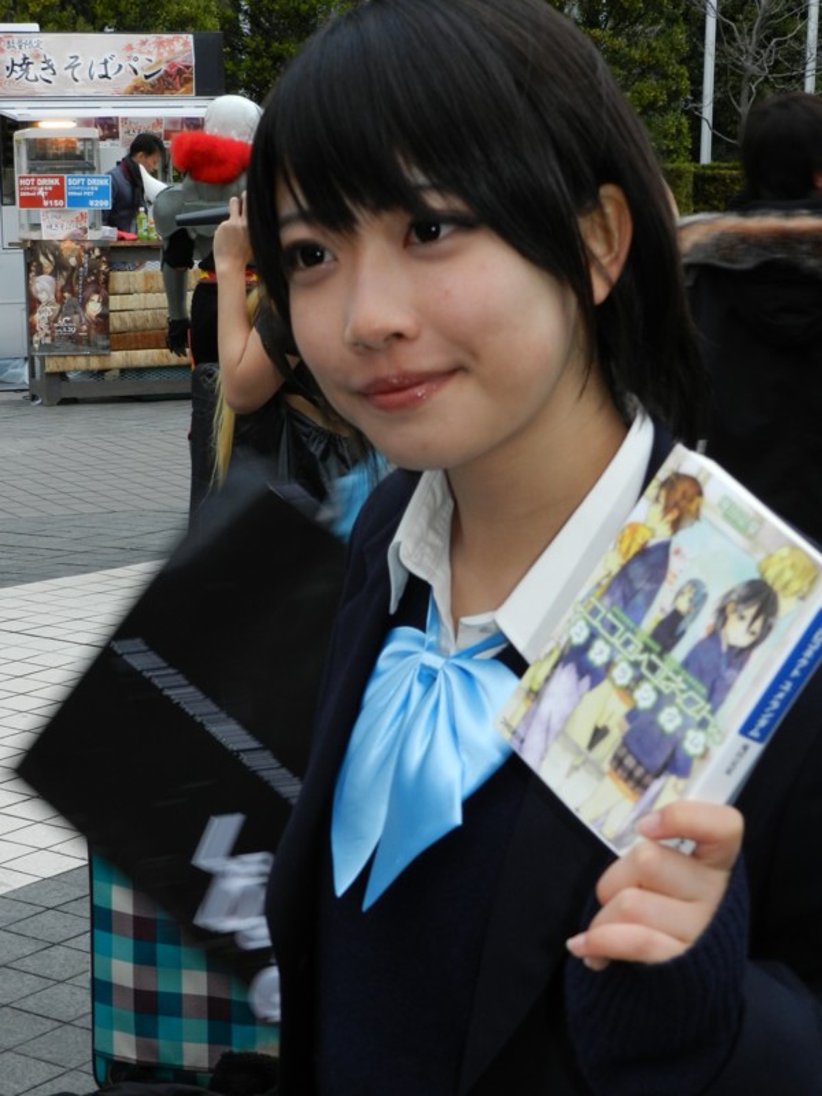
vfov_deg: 28.6
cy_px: 548
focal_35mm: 68
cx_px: 411
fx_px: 2153
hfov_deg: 21.6
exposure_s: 1/30
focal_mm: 12.1
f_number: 4.7
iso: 200
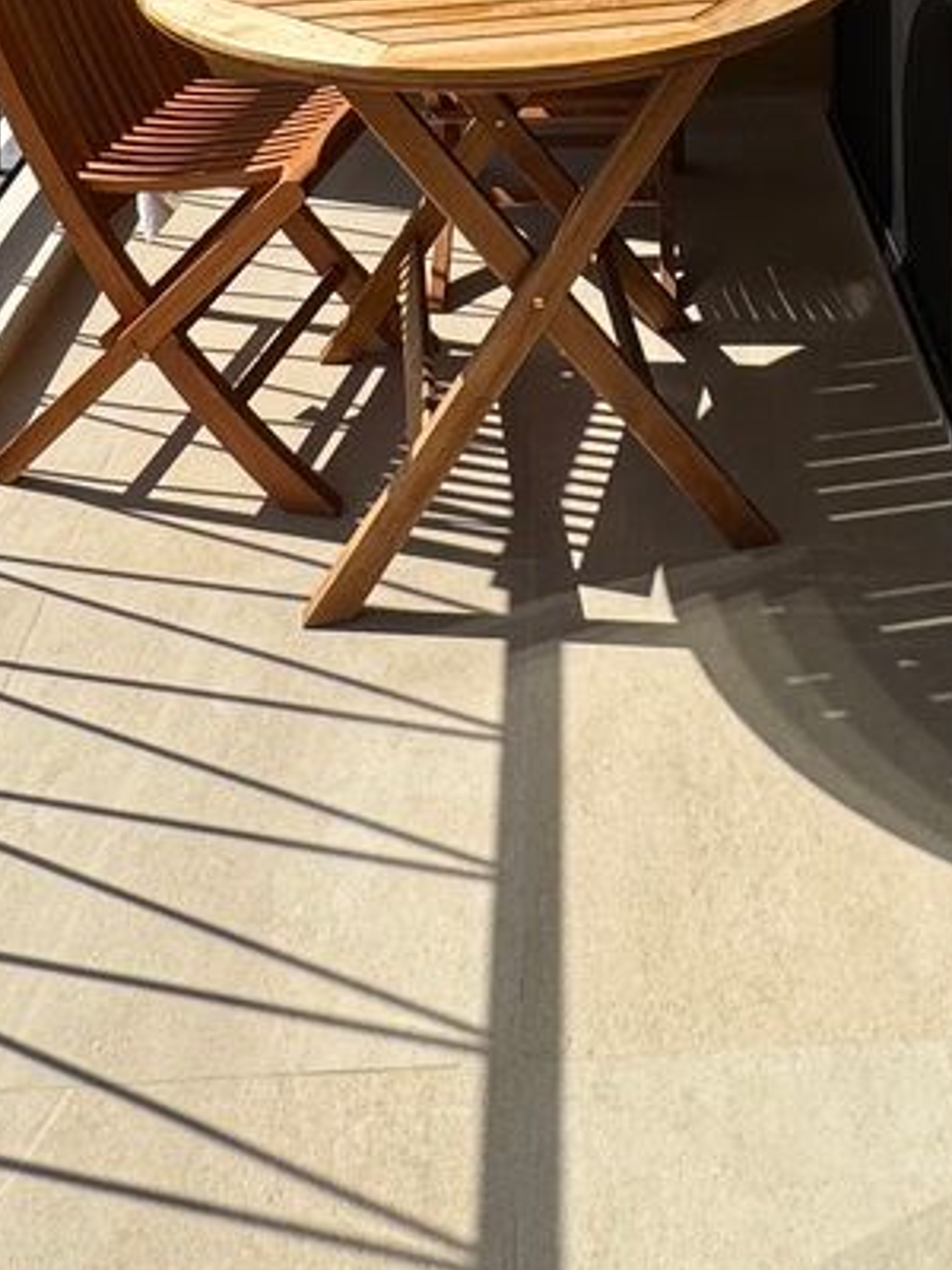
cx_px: 597
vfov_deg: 31.1
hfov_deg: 34.2
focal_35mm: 42
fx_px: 1540
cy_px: -495
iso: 50
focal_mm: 2.22
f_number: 2.2
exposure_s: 1/2494
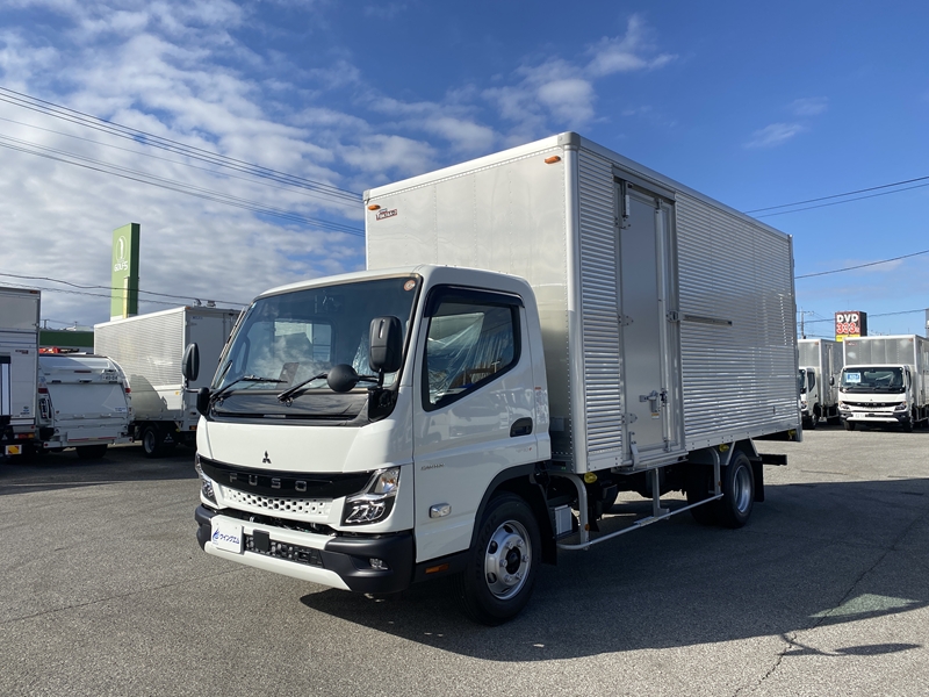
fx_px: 698
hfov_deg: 67.3
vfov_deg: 53.1
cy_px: 348
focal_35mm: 26
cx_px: 464
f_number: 1.8
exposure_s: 1/4115
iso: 32
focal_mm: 4.25
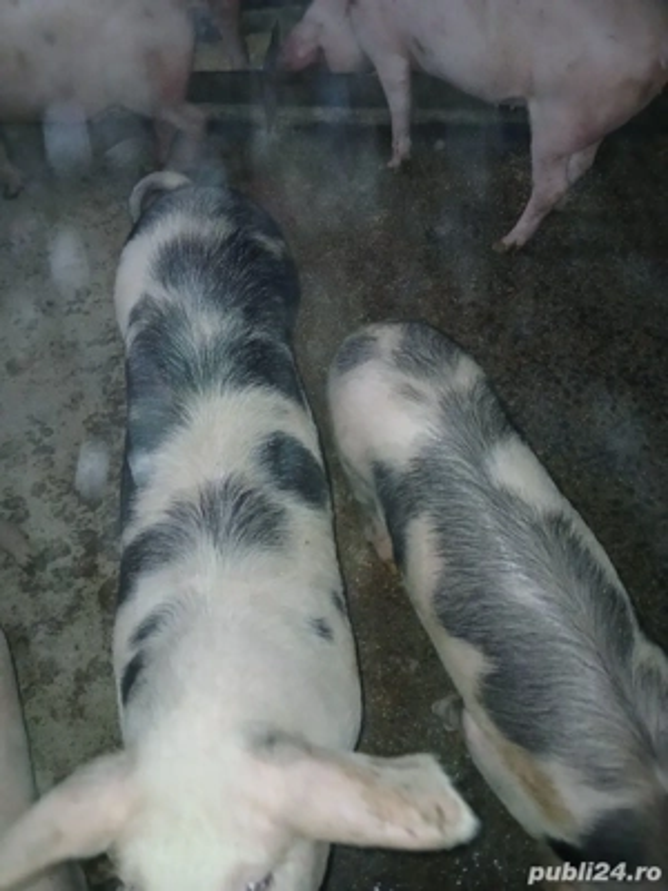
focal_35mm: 26
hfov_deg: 53.1
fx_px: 669
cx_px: 334
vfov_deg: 67.3
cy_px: 446
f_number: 1.8
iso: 320
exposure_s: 1/33
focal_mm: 3.98
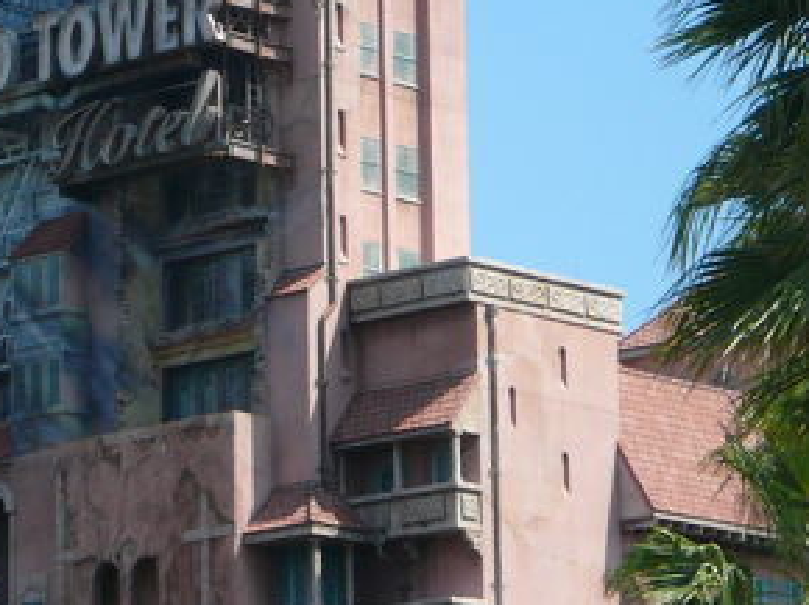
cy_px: 21
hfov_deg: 8.6
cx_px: 195
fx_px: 5347
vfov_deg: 6.5
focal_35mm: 229
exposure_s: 1/320
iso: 100
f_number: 5.6
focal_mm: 16.8
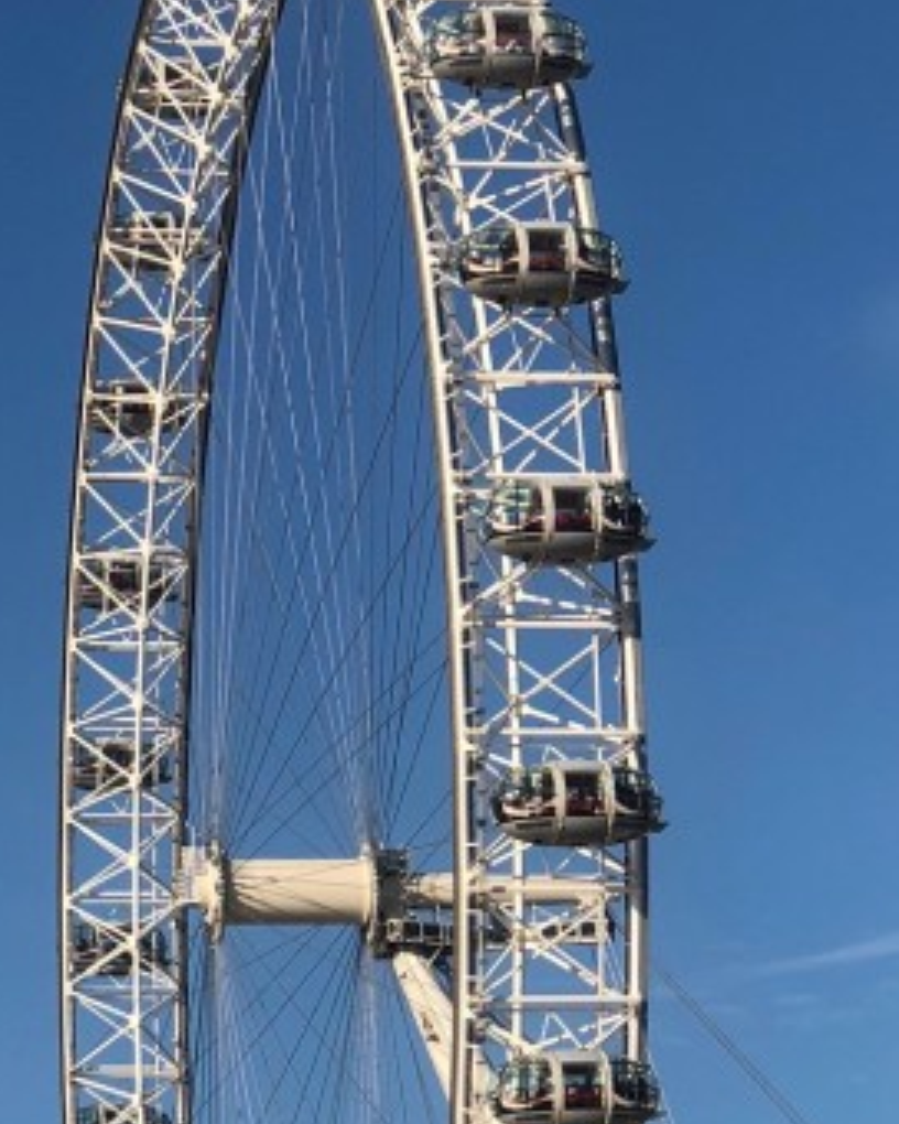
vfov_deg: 12.5
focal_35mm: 153
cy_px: 945
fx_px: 5089
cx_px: 83
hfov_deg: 10.0
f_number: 2.4
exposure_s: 1/1453
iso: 16
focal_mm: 6
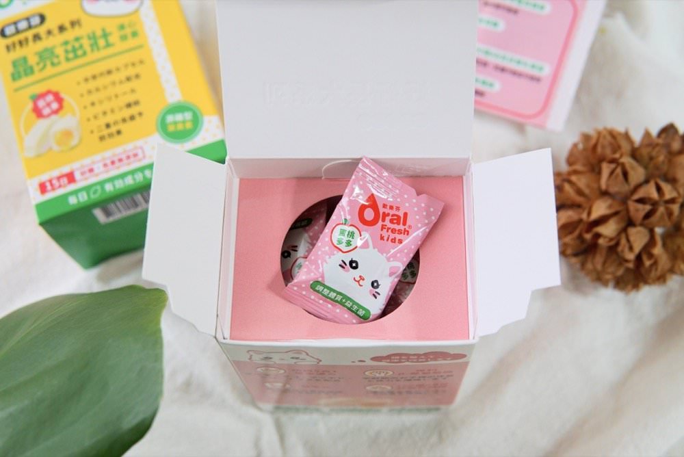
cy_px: 228
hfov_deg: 43.6
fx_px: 855
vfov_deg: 29.9
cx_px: 342
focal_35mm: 45
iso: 400
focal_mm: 30
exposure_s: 1/60
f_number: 4
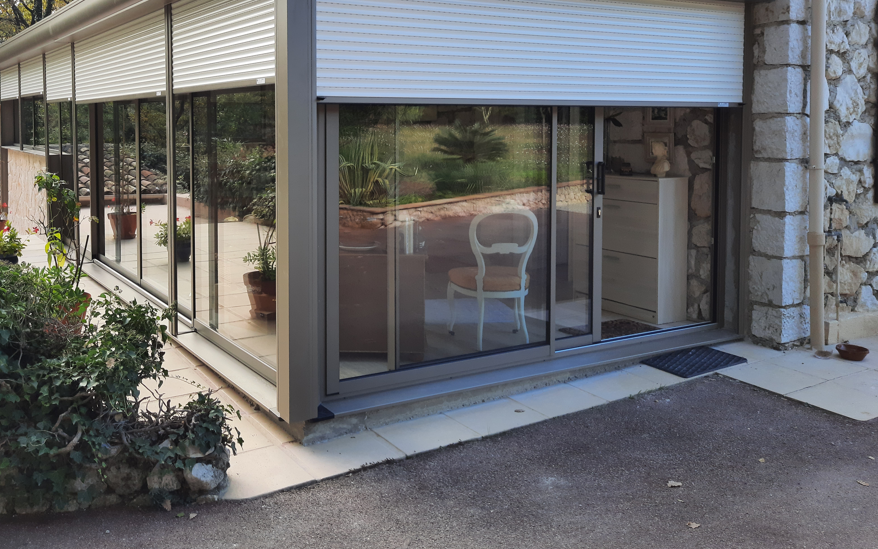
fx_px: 814
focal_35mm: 34
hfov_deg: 56.4
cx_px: 362
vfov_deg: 36.6
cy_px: 158
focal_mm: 4.6
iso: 40
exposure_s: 1/146
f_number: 2
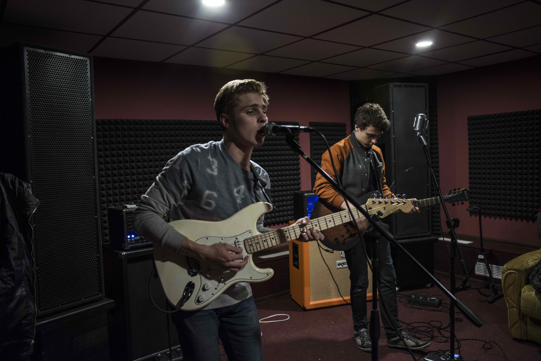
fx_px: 421
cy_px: 180
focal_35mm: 28
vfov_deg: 46.4
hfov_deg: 65.5
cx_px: 270
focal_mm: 28
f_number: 2.8
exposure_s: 1/30
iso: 1600
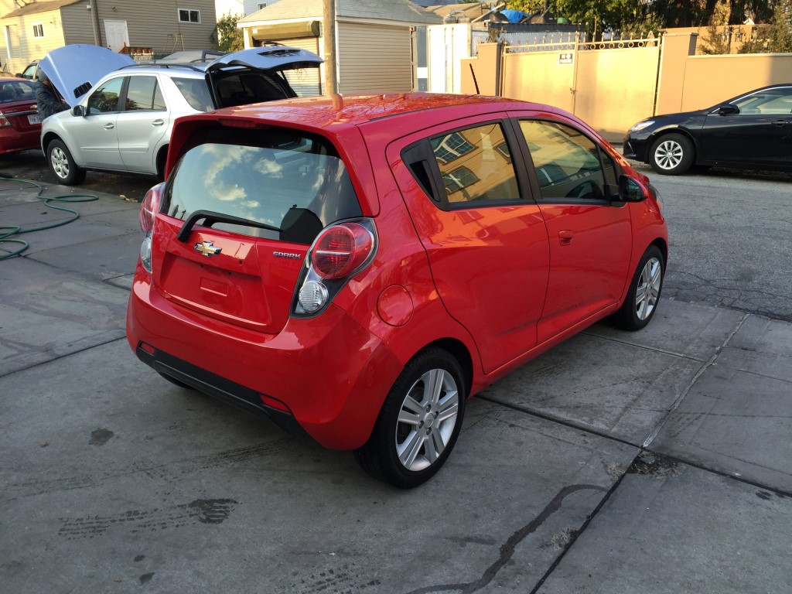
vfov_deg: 48.2
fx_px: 664
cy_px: 297
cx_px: 396
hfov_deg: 61.7
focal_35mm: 29
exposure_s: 1/207
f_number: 2.2
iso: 32
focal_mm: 4.15
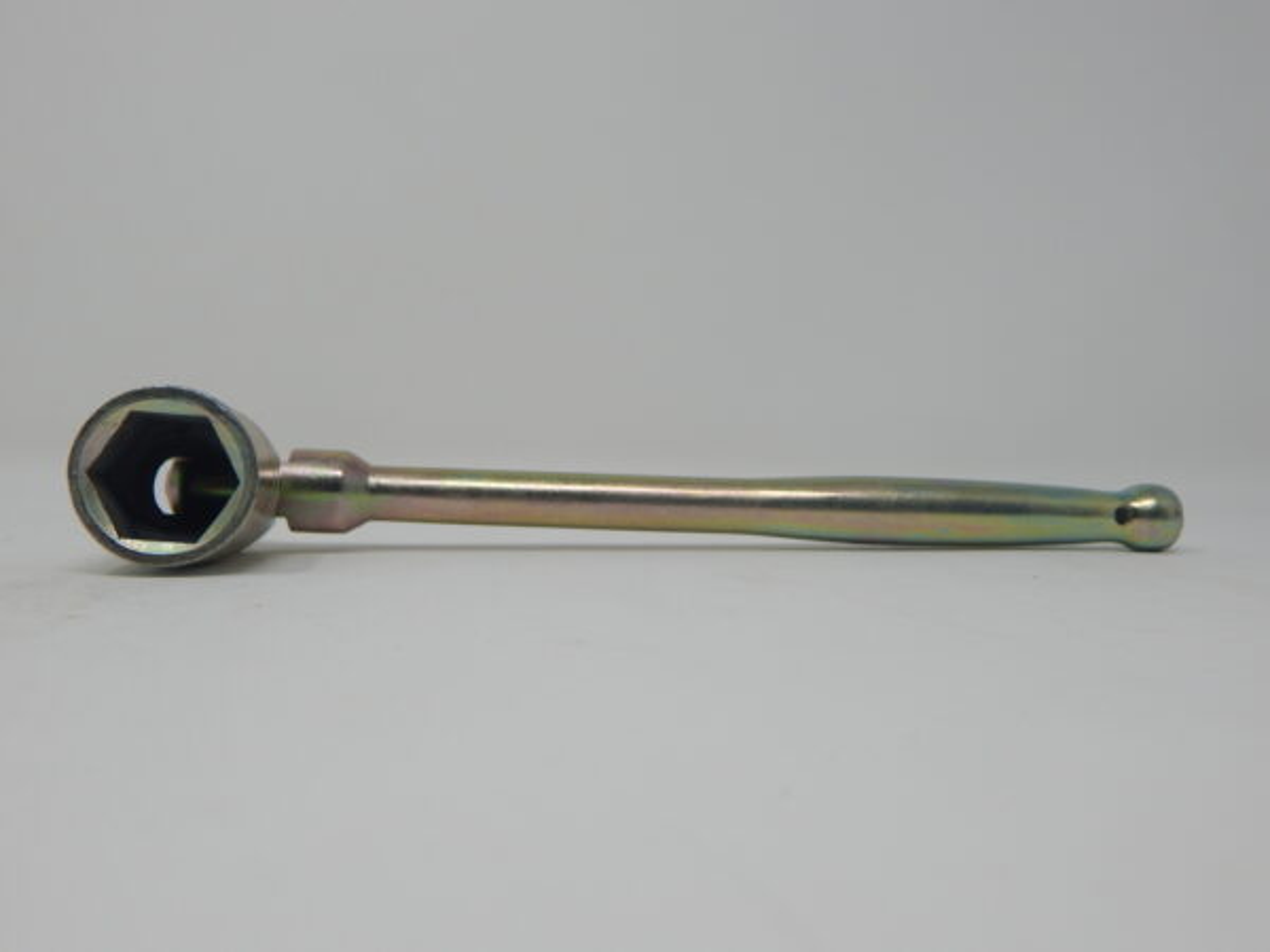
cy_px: 476
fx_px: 1137
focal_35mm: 31
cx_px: 635
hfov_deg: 58.4
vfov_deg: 45.4
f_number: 3.2
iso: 125
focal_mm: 5.6
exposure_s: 1/160
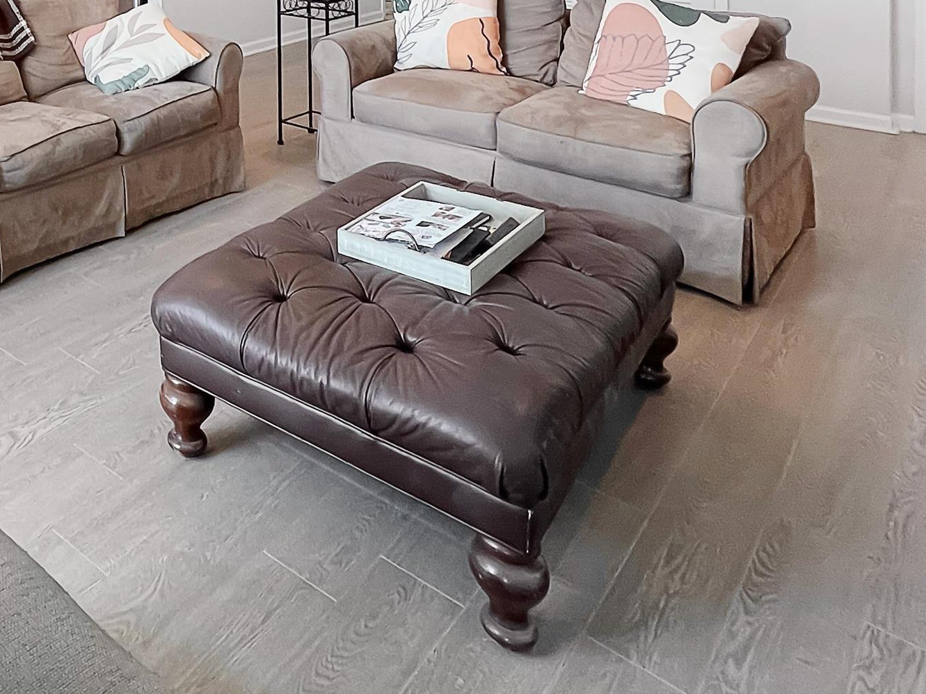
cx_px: 63
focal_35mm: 30
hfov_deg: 51.6
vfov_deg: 38.5
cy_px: -74
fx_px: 802
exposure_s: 1/120
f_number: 1.8
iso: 160
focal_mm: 1.57
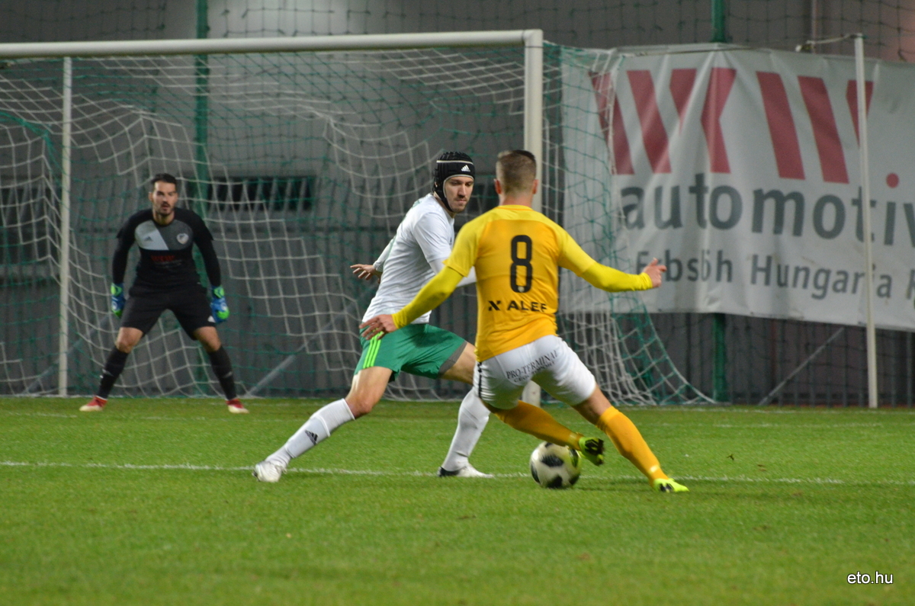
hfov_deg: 5.7
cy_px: 303
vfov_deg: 3.8
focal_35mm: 360
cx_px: 458
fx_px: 9132
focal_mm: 240
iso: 2000
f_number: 5.3
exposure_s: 1/250
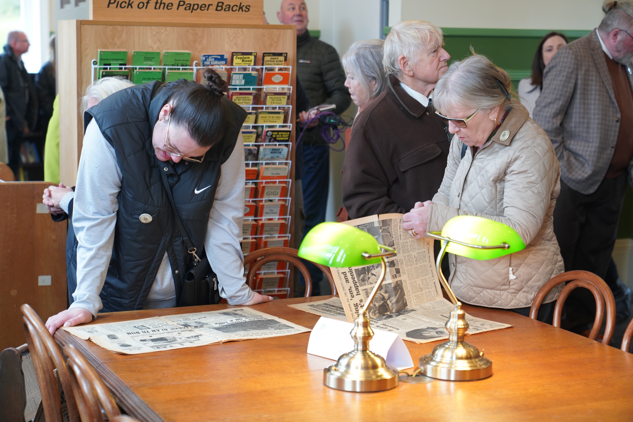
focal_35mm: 70
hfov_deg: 28.8
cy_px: 211
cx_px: 316
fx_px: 1231
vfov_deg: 19.5
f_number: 4
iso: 2000
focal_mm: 70
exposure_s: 1/160
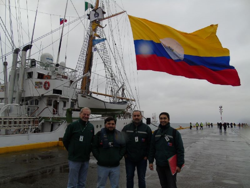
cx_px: 125
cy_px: 94
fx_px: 181
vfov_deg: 54.9
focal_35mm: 25
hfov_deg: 69.4
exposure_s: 1/250
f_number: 3.4
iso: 80
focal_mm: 4.4
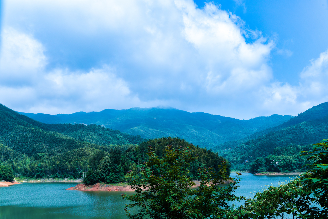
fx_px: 310
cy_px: 110
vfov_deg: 38.9
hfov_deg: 55.8
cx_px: 164
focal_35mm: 34
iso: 100
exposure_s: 1/250
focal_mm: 34
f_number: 8
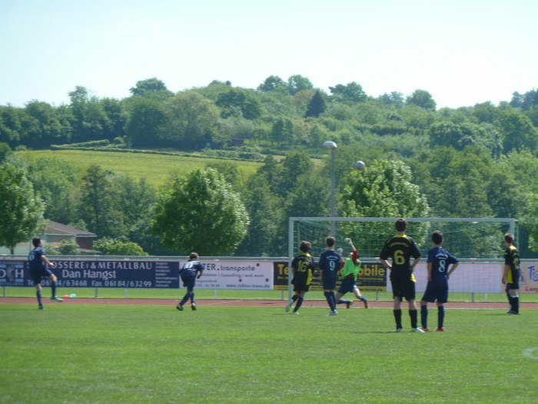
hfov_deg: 8.8
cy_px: 202
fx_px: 3497
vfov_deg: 6.6
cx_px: 269
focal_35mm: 225
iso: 80
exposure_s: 1/250
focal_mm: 37
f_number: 4.6
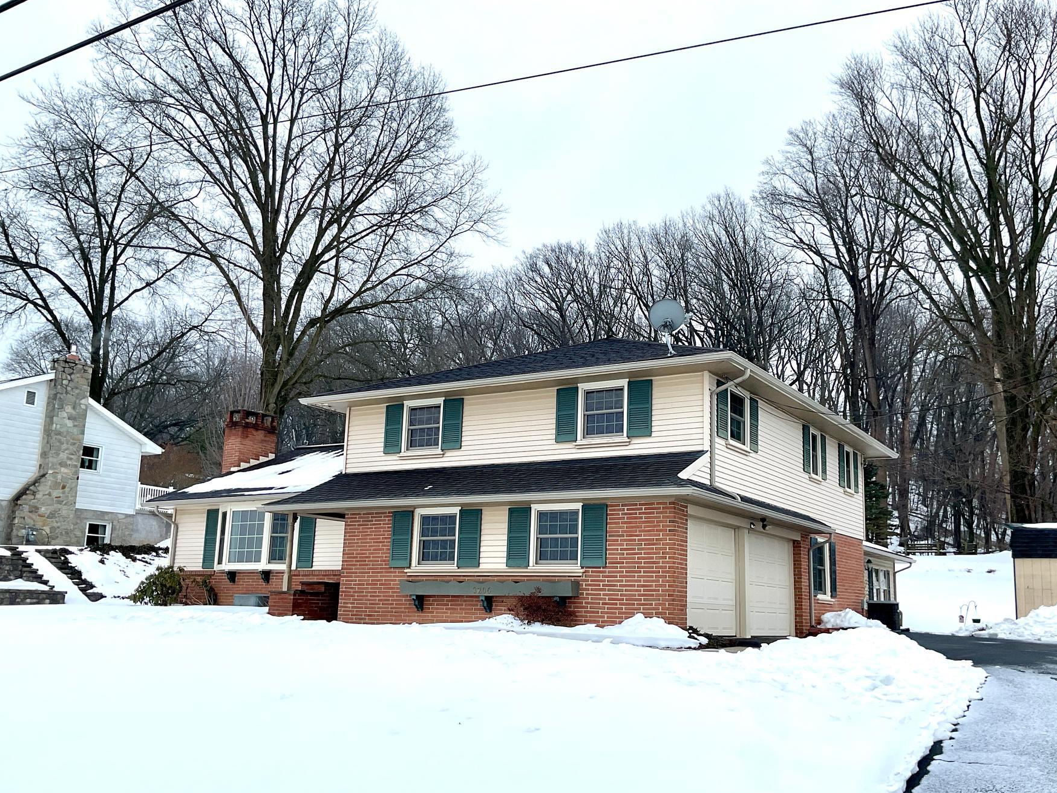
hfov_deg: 53.9
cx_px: 571
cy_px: 421
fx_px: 1038
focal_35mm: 34
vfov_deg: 41.8
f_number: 1.8
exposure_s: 1/613
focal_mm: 3
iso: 16
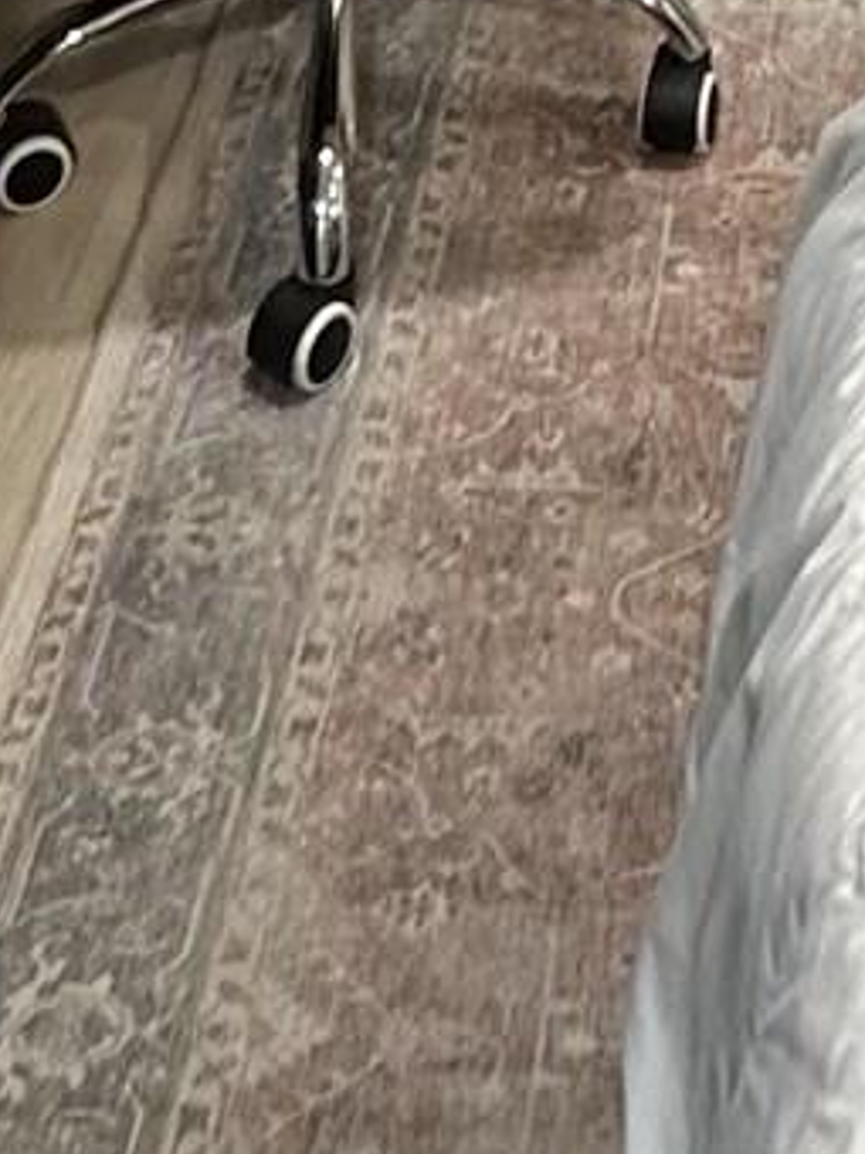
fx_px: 3165
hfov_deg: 15.1
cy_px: -1517
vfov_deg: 14.5
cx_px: 984
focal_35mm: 95
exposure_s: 1/60
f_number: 2.2
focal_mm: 2.22
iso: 250
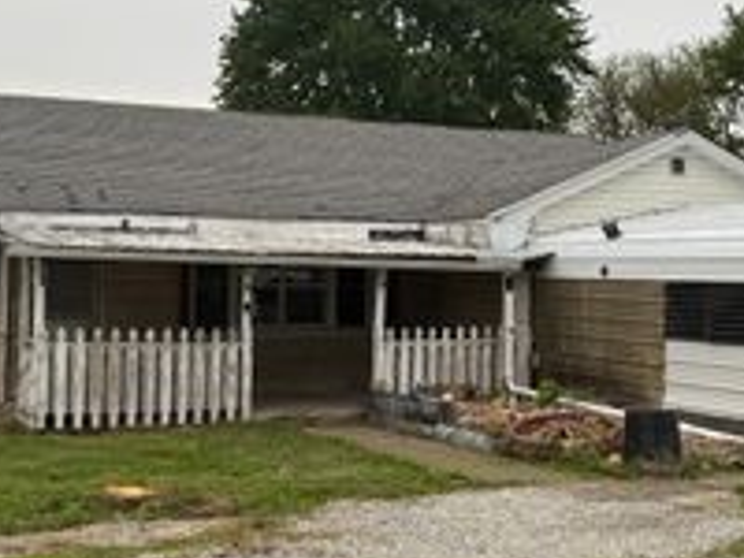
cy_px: 240
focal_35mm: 60
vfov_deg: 24.4
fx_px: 1290
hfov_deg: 32.2
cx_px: 394
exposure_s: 1/302
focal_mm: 6.76
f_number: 1.78
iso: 80
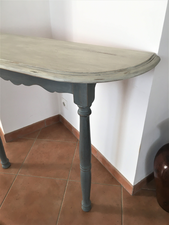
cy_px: 112
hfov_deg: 48.2
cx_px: 84
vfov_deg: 61.7
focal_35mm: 29
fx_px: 189
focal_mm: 4.15
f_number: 2.2
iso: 25
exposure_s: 1/33
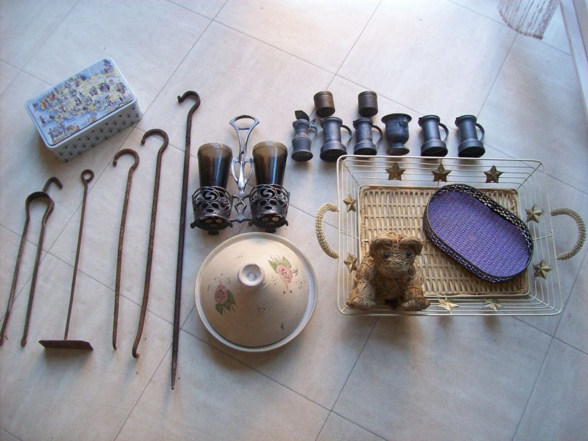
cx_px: 294
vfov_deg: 39.7
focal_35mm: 36
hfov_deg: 51.4
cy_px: 220
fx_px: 612
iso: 160
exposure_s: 1/27.2
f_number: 2.7
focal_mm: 6
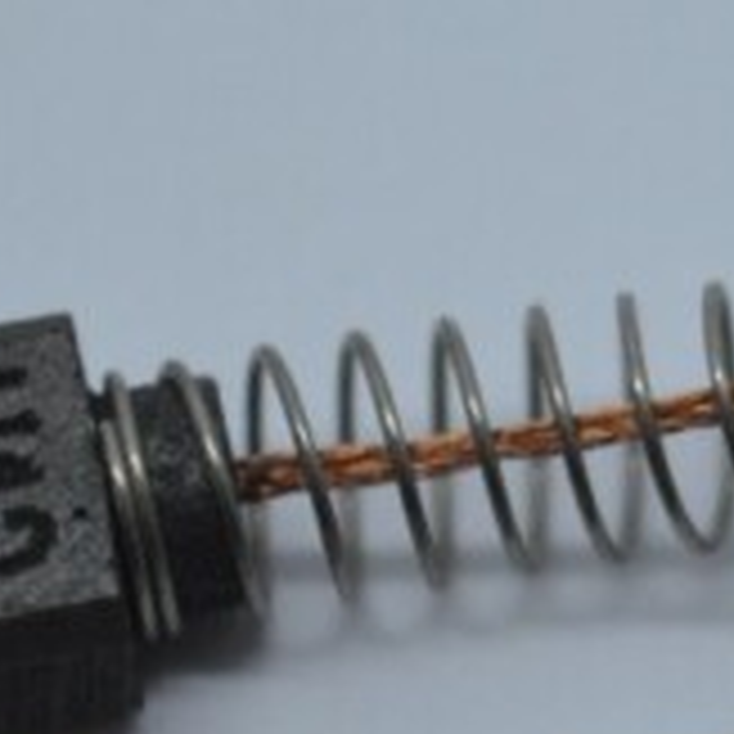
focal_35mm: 310
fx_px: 7434
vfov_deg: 5.6
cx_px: 684
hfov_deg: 5.6
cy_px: 700
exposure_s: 1/125
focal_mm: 55
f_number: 5.6
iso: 360
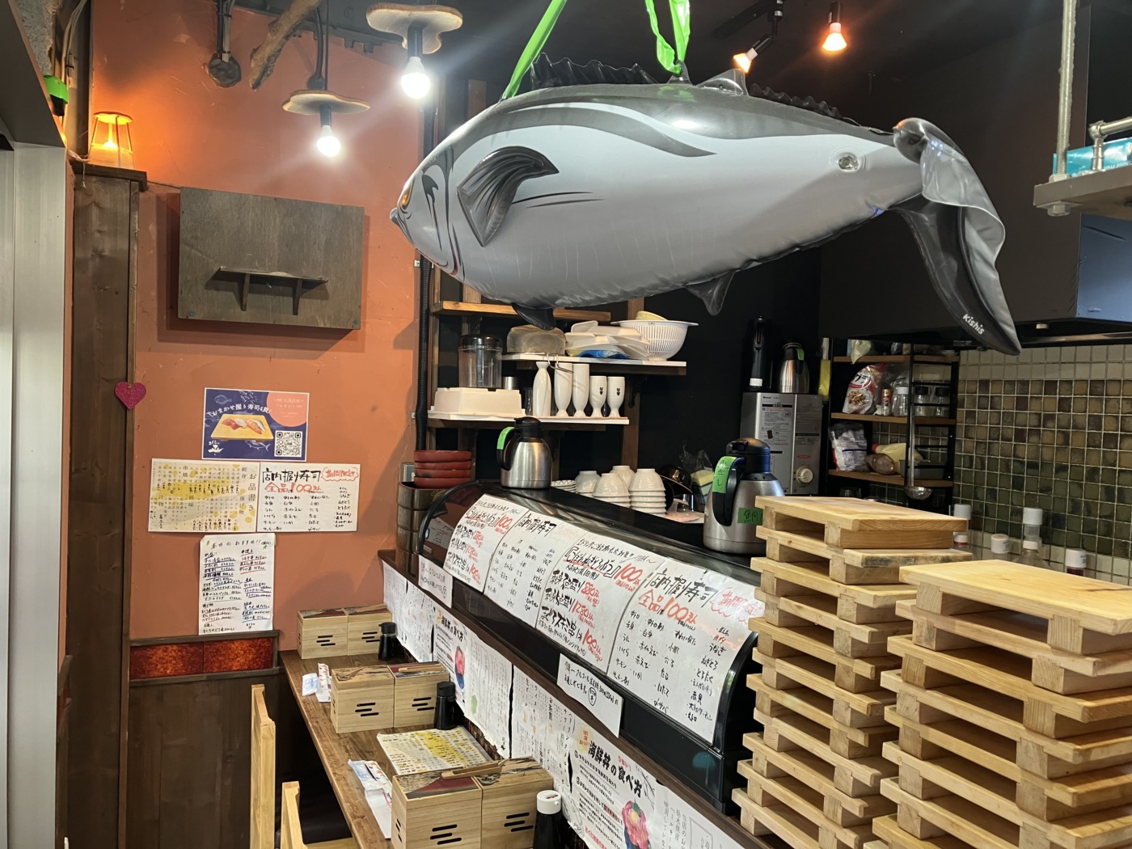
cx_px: 566
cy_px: 424
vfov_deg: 49.7
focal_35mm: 28
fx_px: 916
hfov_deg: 63.4
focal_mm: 3.99
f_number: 1.8
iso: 100
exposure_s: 1/50
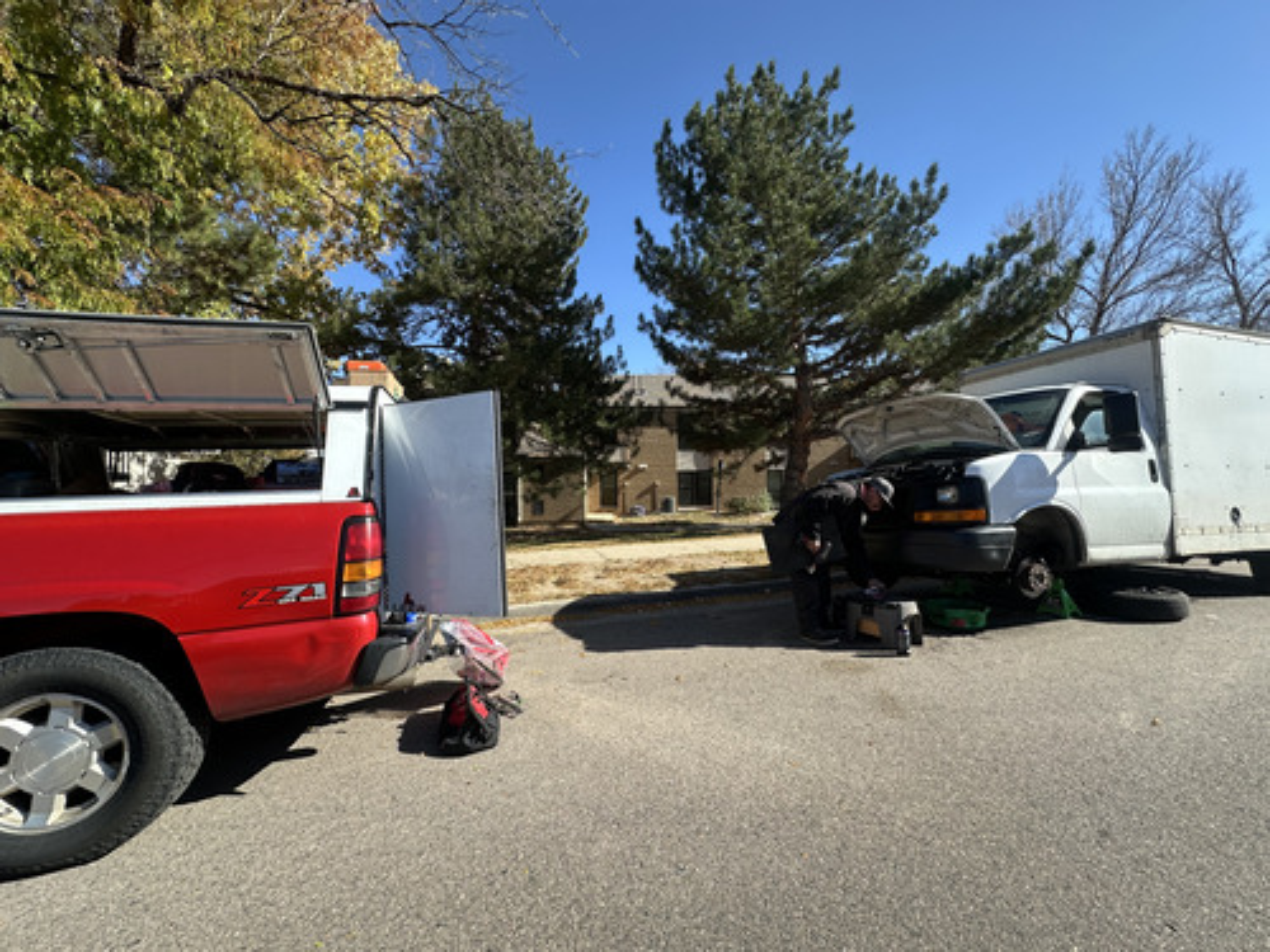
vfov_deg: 85.7
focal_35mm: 14
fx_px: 514
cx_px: 635
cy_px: 476
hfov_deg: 102.1
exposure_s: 1/703
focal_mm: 2.22
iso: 40
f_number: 2.2
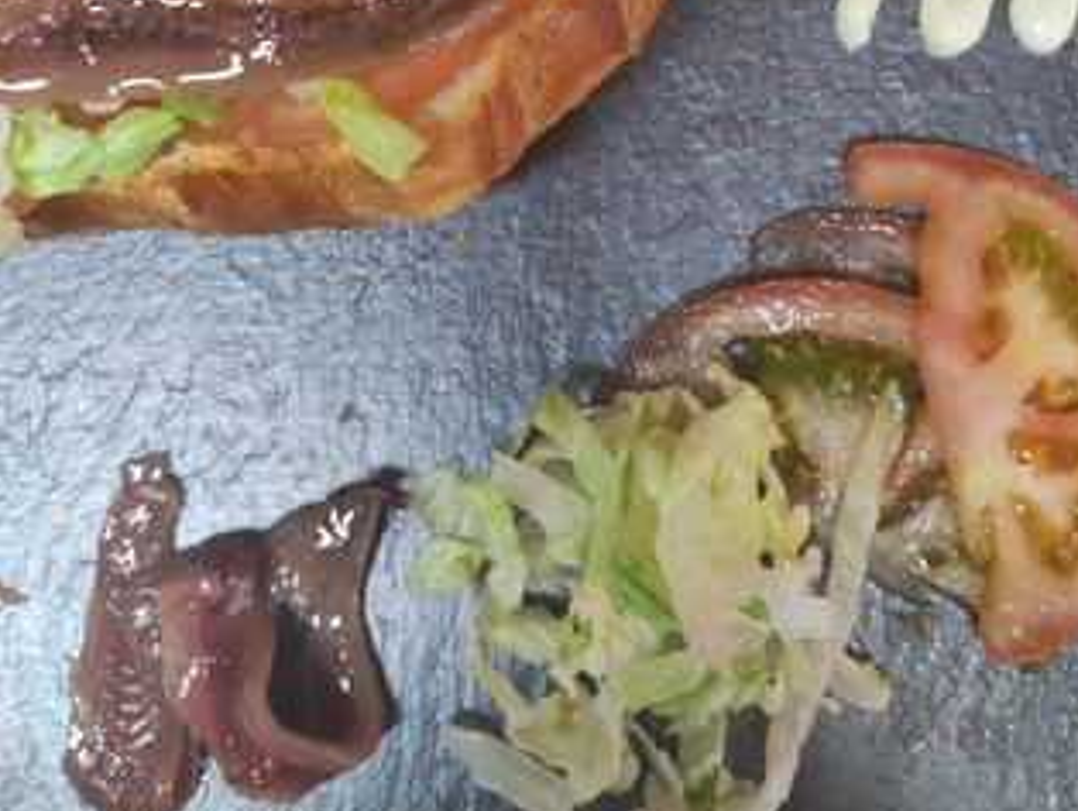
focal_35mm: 34
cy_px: 196
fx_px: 1060
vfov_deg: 40.6
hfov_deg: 53.9
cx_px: 546
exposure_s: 1/50
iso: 612
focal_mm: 4.7
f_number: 1.79
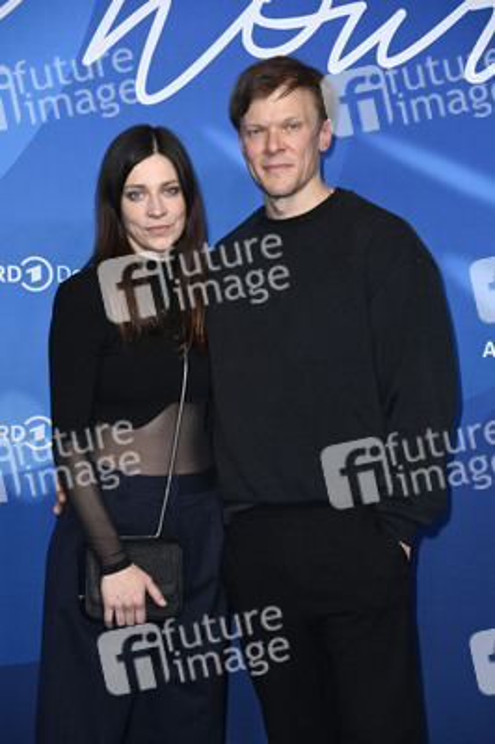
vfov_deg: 20.4
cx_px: 248
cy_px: 372
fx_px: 2066
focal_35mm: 100
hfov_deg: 13.7
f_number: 5.6
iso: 800
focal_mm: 100
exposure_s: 1/250
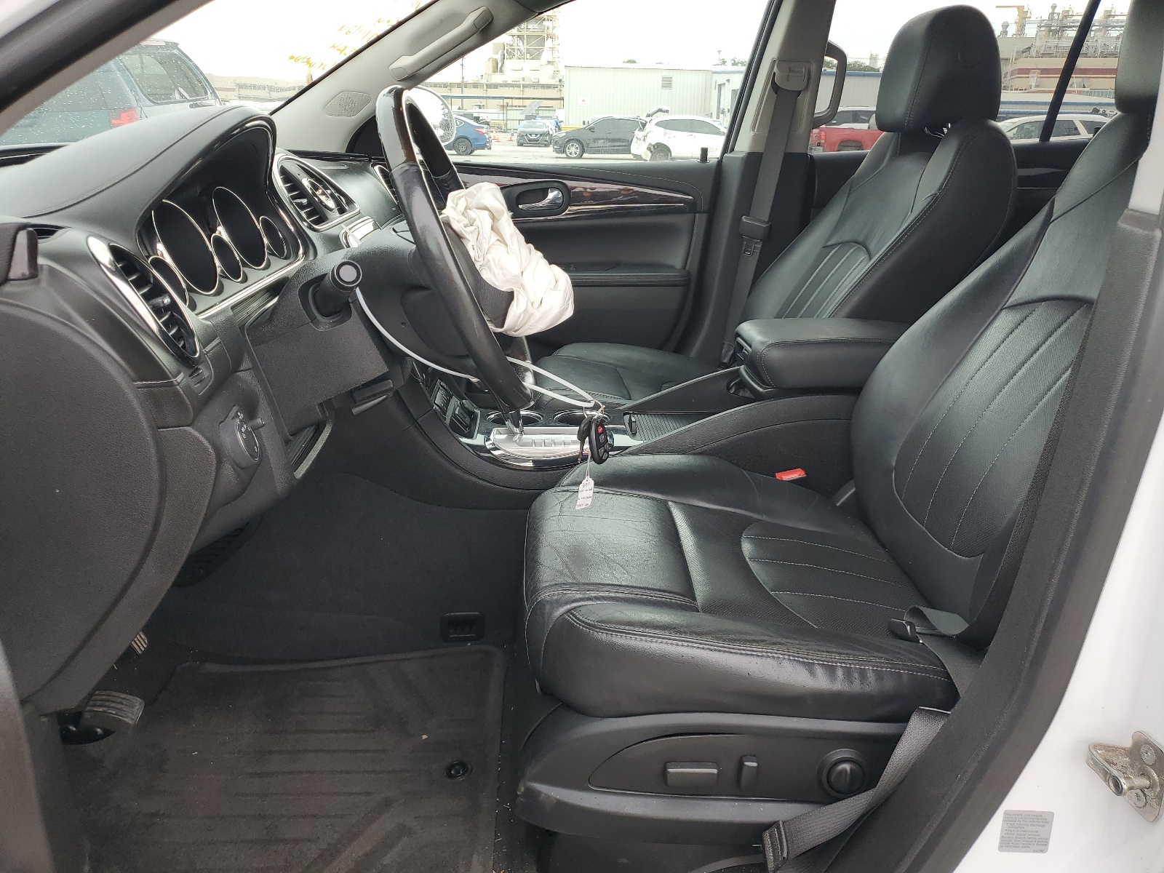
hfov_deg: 67.3
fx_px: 874
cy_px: 436
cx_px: 582
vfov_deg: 53.1
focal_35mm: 26
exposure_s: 1/204
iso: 50
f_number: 1.5
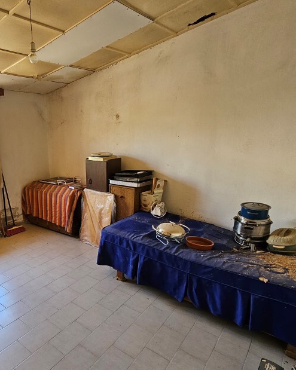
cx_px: 99
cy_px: 212
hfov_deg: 63.9
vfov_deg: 77.2
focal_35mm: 21
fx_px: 230
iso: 160
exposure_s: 1/50
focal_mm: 2.2
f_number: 2.2
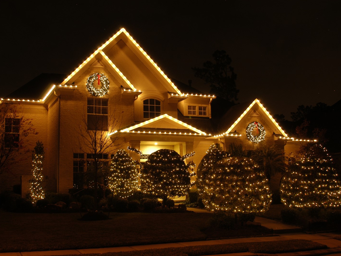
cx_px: 172
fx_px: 453
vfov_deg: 31.5
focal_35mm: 46
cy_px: 127
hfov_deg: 41.2
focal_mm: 28
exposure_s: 1.6
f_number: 4
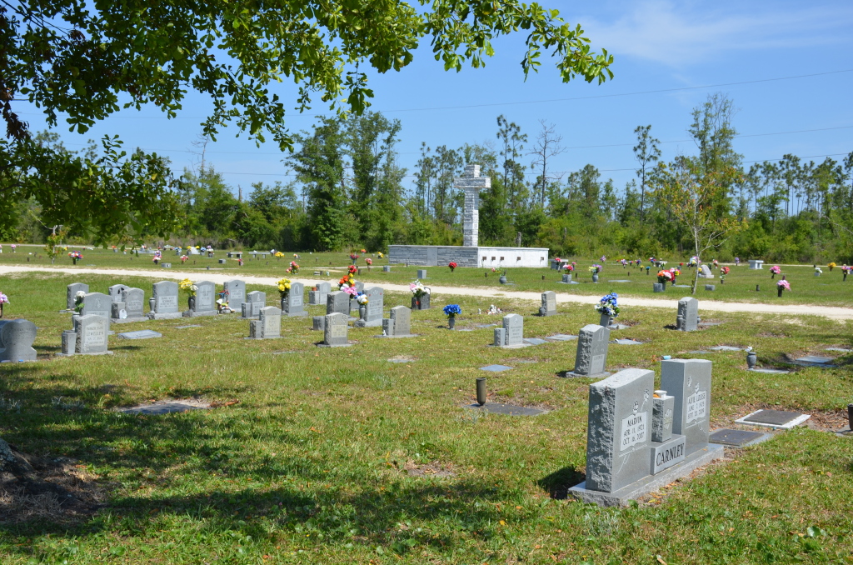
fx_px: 1135
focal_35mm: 48
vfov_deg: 27.9
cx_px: 426
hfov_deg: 41.2
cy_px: 282
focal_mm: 32
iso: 100
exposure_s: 1/250
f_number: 8
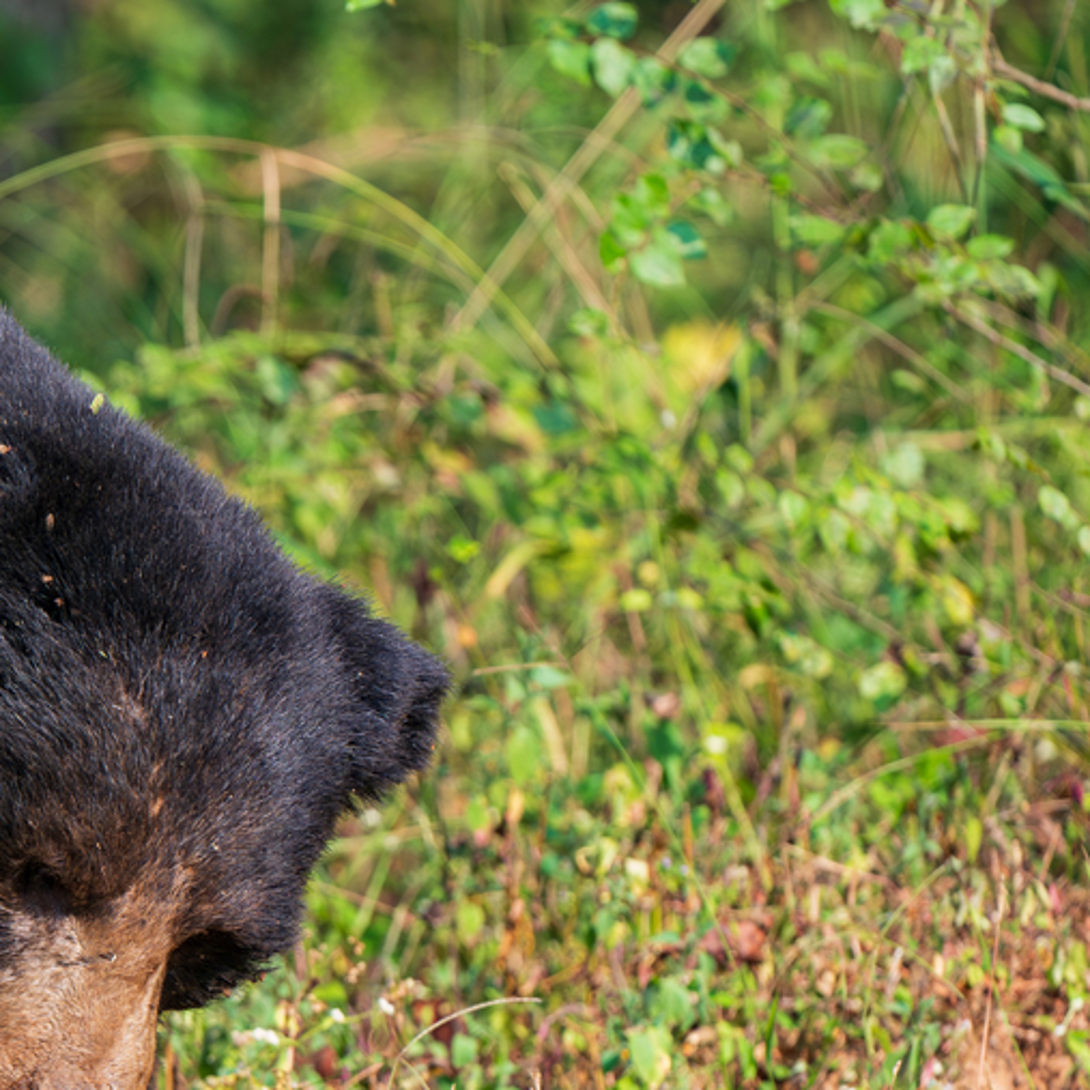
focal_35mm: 1146
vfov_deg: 1.5
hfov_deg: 1.5
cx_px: -80
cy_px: 688
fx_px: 40826
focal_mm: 600
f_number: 4.5
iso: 1600
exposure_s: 1/1600
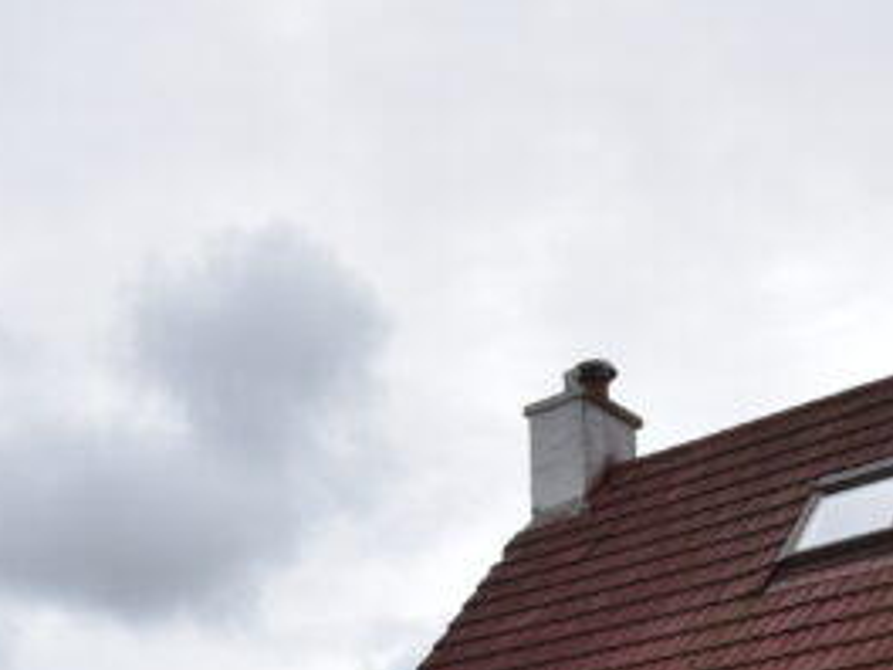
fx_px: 1445
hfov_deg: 33.5
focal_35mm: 56
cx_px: 193
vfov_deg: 22.0
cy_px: 983
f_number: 10
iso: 200
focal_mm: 10
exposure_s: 1/400
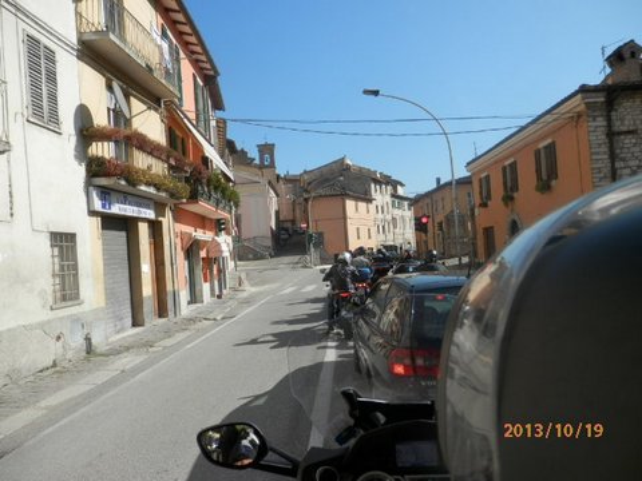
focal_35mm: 25
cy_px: 240
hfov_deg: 69.4
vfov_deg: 54.9
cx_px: 321
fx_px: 464
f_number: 8.7
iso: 80
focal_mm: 4.5
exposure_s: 1/125
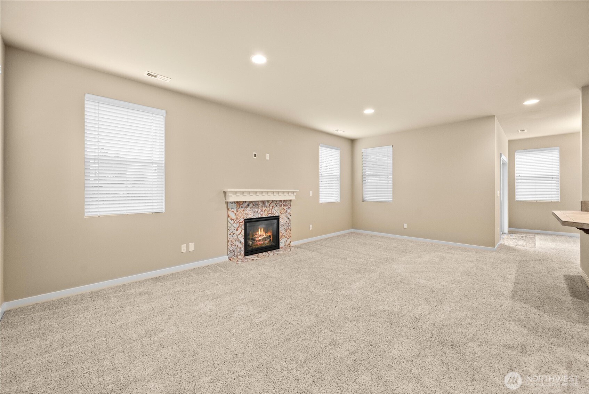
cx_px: 294
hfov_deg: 108.3
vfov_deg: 85.5
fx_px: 213
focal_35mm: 13
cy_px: 197
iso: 1000
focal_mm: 13
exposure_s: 1/3
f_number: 7.1
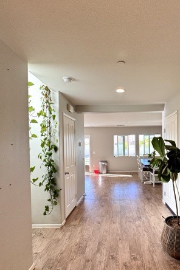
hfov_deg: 58.0
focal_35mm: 21
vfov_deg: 81.0
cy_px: 148
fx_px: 157
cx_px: 122
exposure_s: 1/120
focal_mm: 2.22
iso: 80
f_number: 2.2
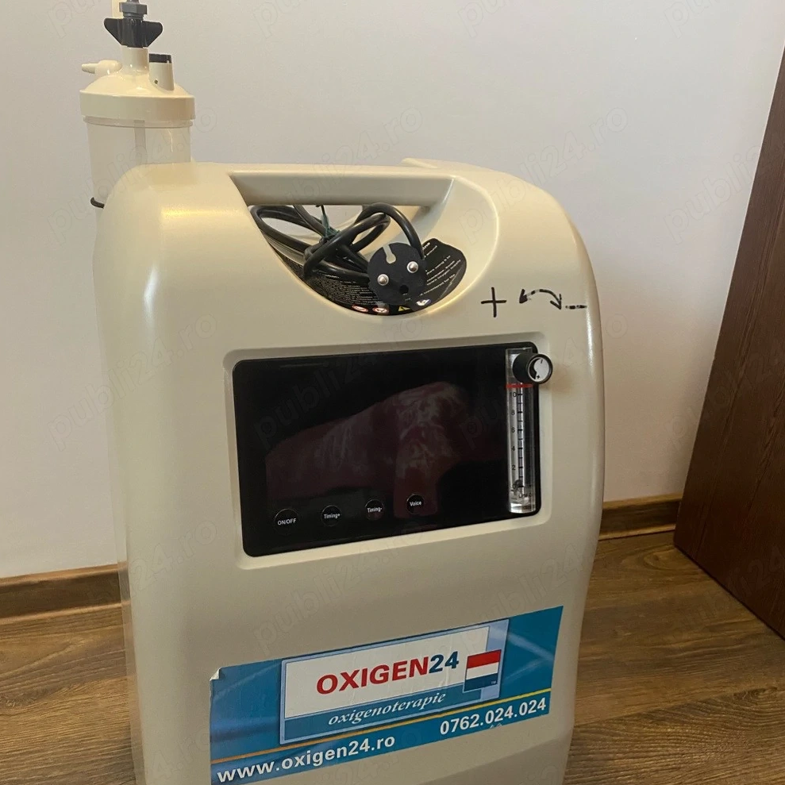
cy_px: 409
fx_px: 795
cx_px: 390
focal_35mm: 31
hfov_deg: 52.5
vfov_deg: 52.5
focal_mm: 4.25
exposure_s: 1/50
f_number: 1.8
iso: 400
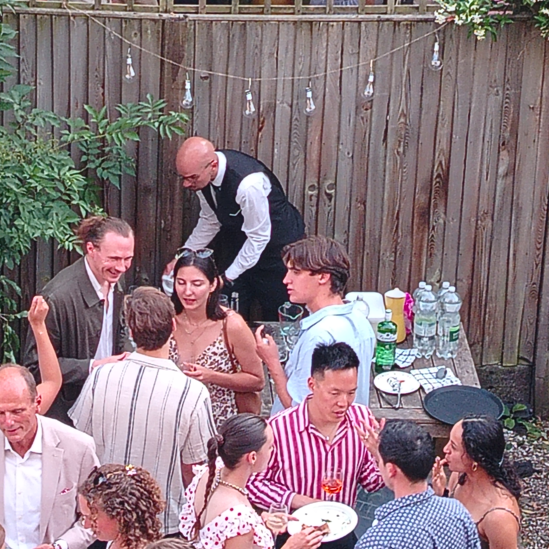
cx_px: 265
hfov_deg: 13.1
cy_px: 247
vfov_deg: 13.1
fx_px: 2386
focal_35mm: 133
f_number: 1.75
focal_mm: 5.25
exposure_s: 1/50
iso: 200
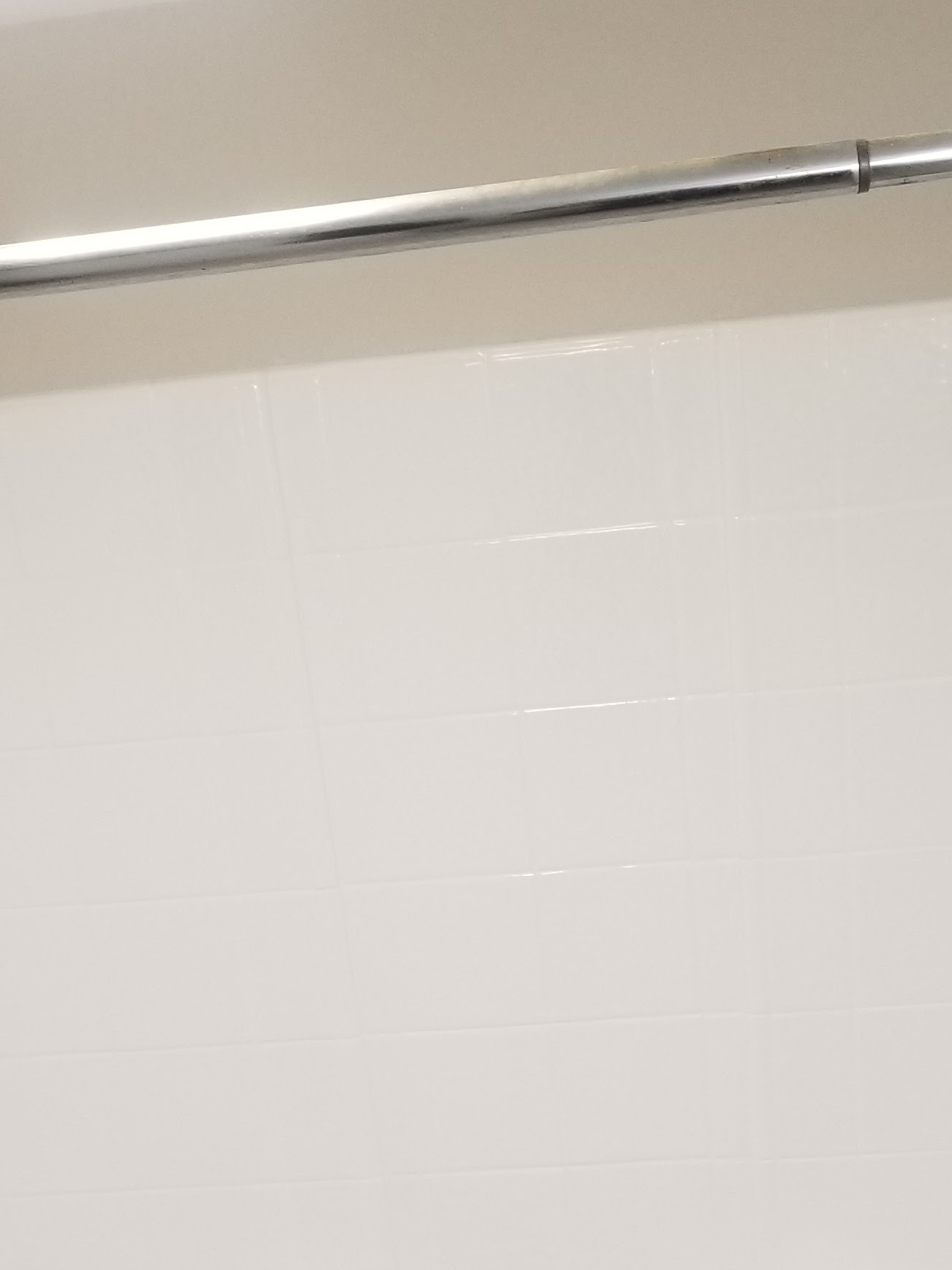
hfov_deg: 24.4
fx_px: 2200
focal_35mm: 60
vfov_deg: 29.5
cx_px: 507
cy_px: 1340
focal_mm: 4.3
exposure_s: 1/60
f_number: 1.7
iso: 64
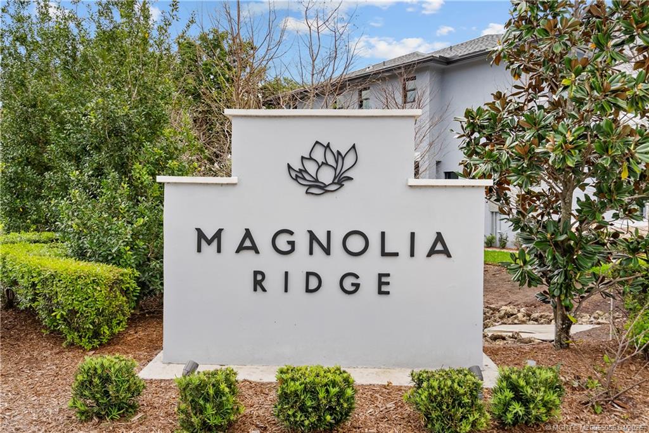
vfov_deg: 46.4
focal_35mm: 28
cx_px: 324
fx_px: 505
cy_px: 216
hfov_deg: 65.5
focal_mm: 28
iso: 1600
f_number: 8
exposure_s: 1/250
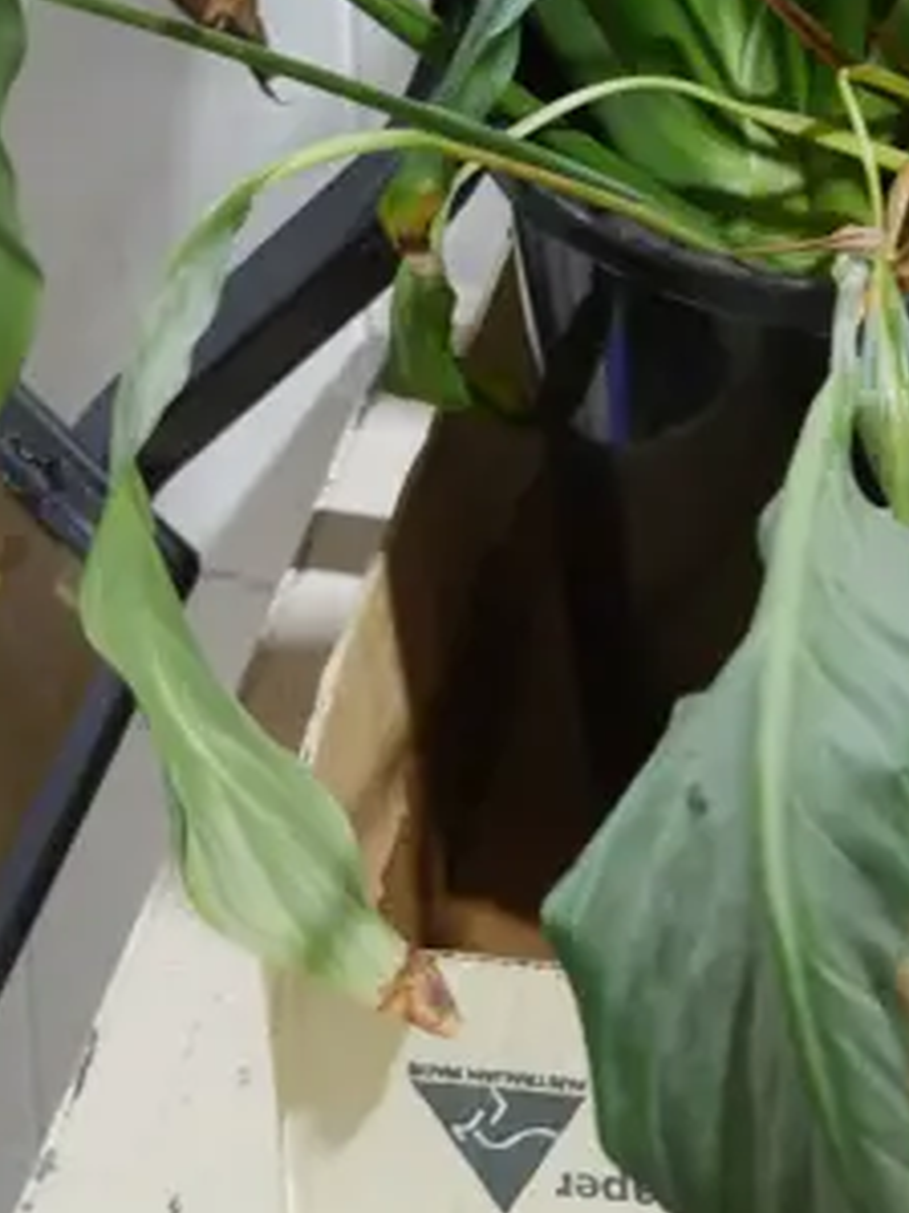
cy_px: -746
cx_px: 477
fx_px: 5045
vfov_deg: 12.8
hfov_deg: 10.3
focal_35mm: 144
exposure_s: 1/60
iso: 800
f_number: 4.6
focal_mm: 21
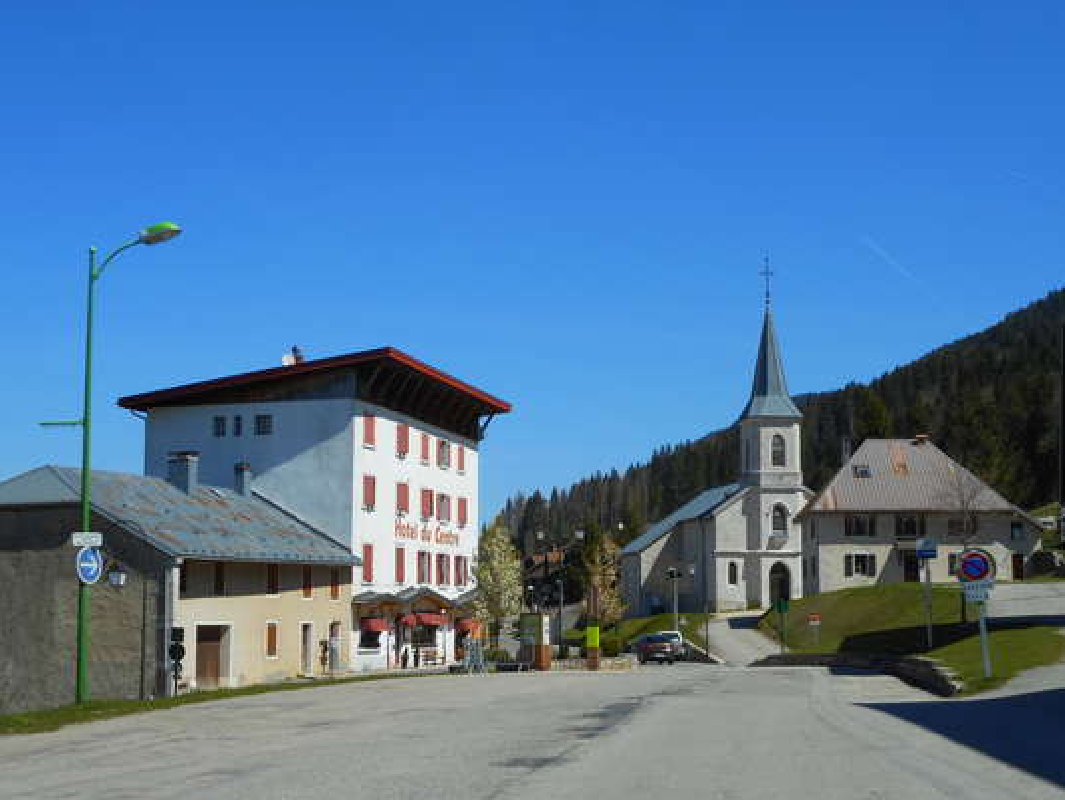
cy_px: 441
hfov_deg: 33.8
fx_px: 1754
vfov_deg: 25.7
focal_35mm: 57
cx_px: 559
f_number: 4.9
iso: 80
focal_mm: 9.1
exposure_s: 1/800
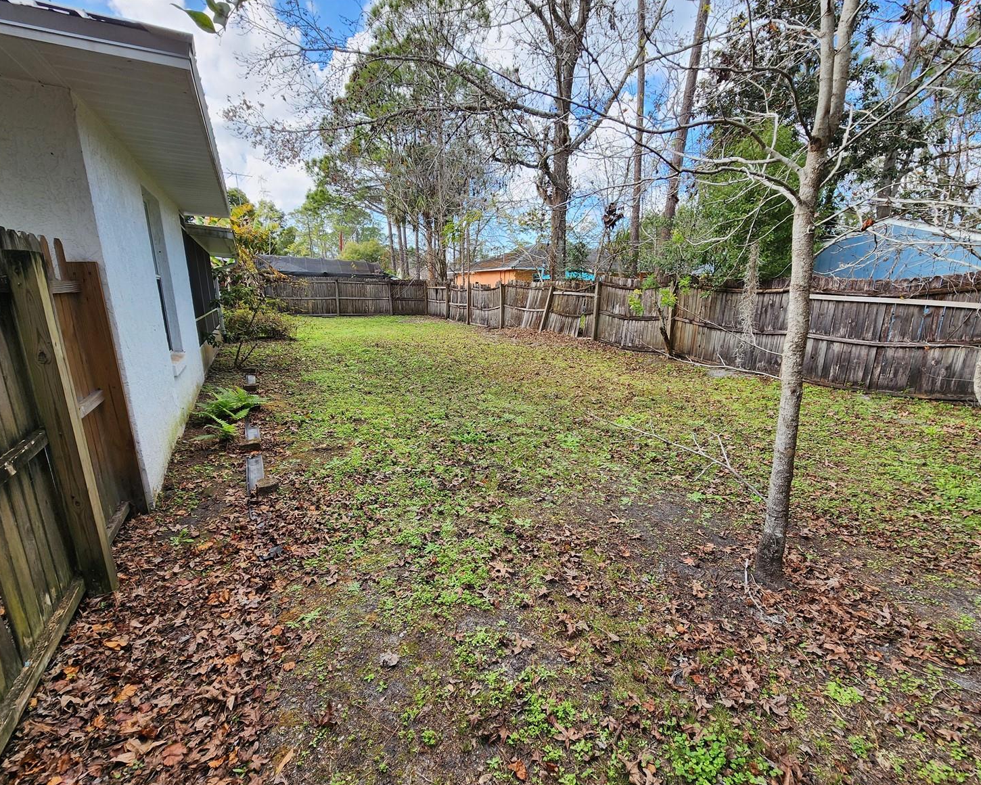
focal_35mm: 14
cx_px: 488
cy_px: 402
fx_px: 406
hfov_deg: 100.7
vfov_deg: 88.0
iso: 50
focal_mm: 2.2
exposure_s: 1/425
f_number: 2.2
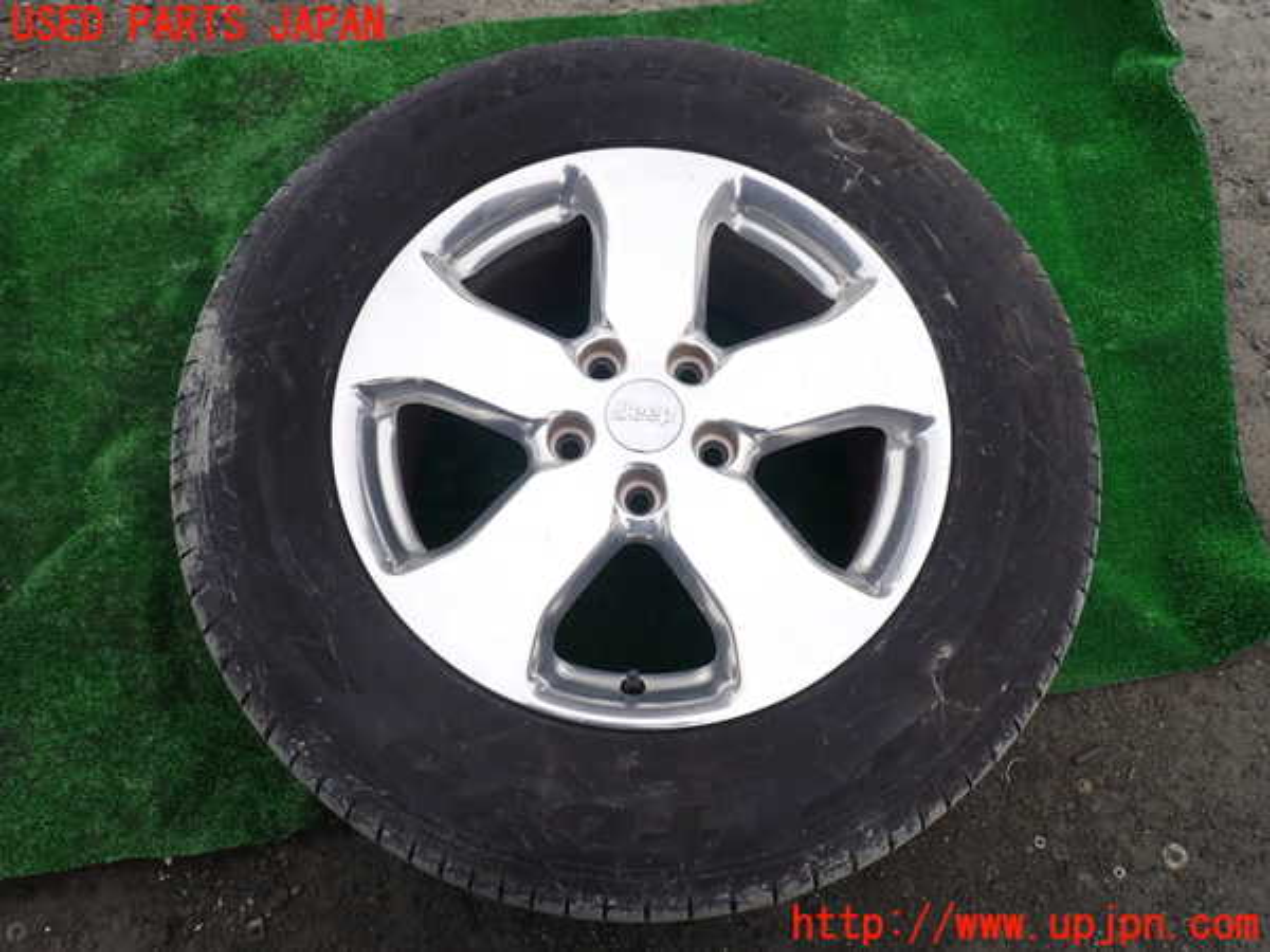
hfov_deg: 69.4
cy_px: 476
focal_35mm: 25
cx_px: 635
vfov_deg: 54.9
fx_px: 917
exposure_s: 1/640
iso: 100
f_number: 2.8
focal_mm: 4.5
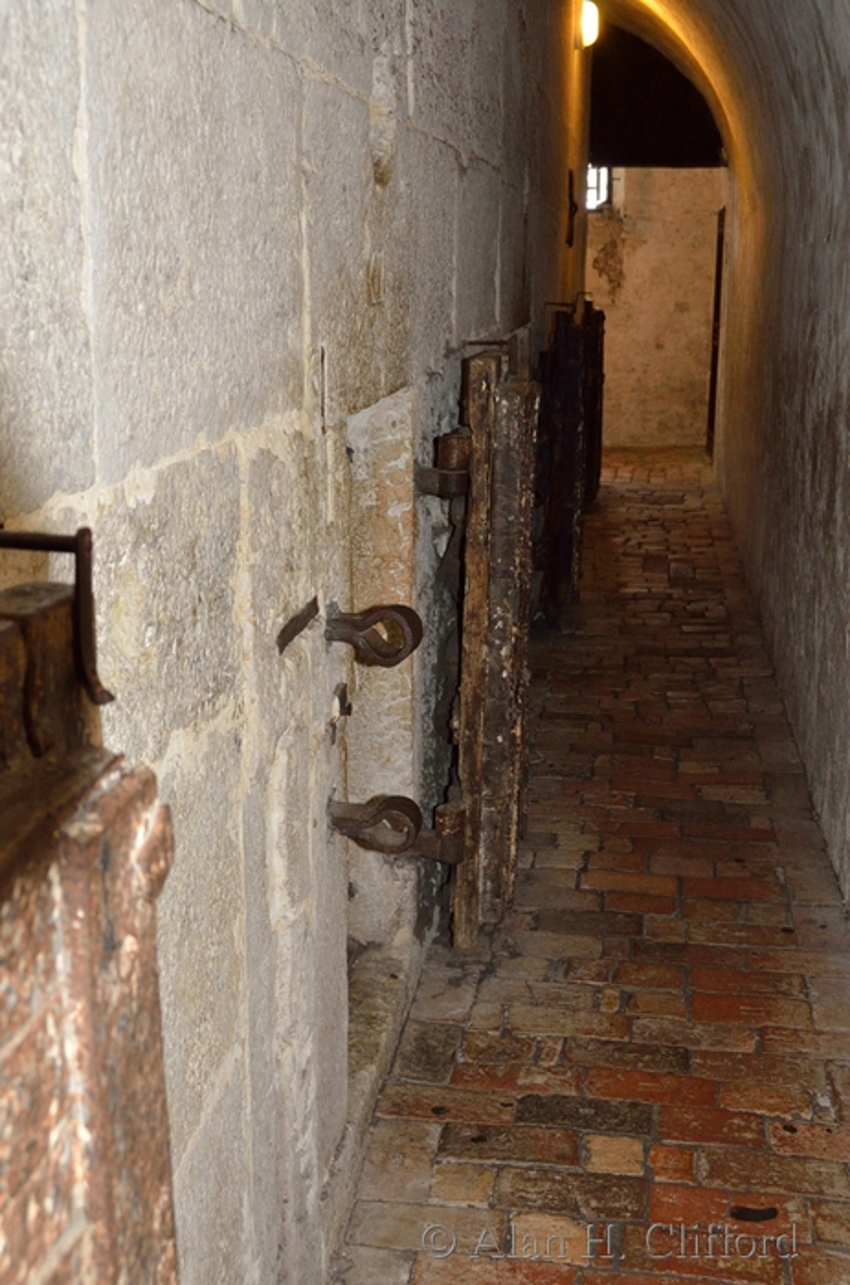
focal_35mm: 42
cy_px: 642
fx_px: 1496
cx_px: 425
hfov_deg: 31.7
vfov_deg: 46.5
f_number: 5.6
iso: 1600
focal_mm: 28
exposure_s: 1/30
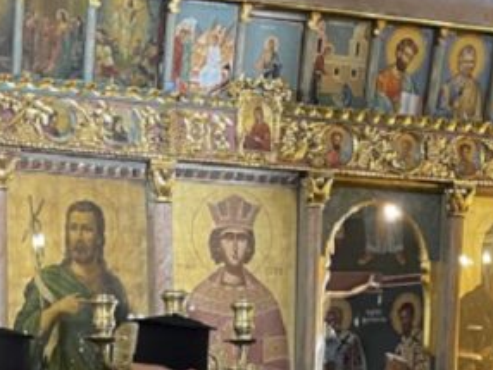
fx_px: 1326
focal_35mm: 93
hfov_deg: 20.8
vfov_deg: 14.6
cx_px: 103
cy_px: 592
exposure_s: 1/33
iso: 400
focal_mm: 5.1
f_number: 1.6
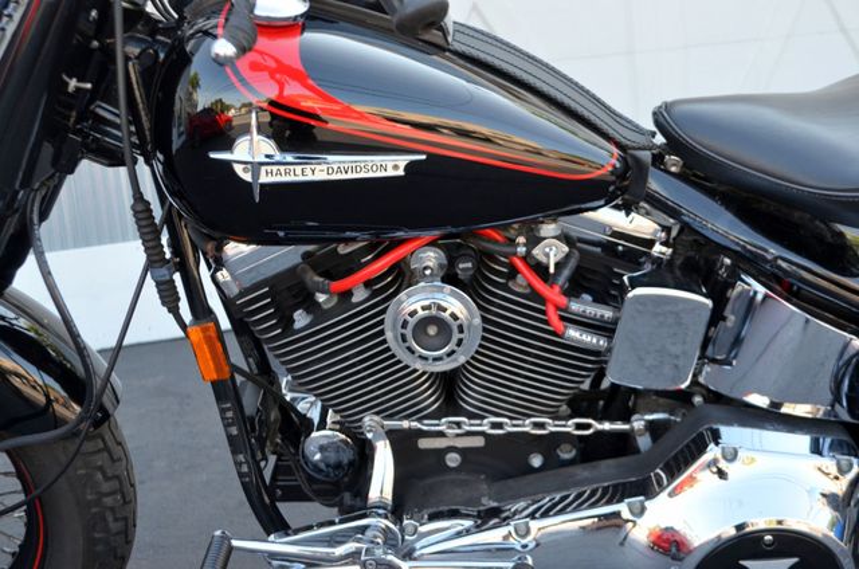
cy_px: 284
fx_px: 1143
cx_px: 430
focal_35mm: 48
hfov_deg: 41.2
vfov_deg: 28.0
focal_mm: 32
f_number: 5.6
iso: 320
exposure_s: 1/125
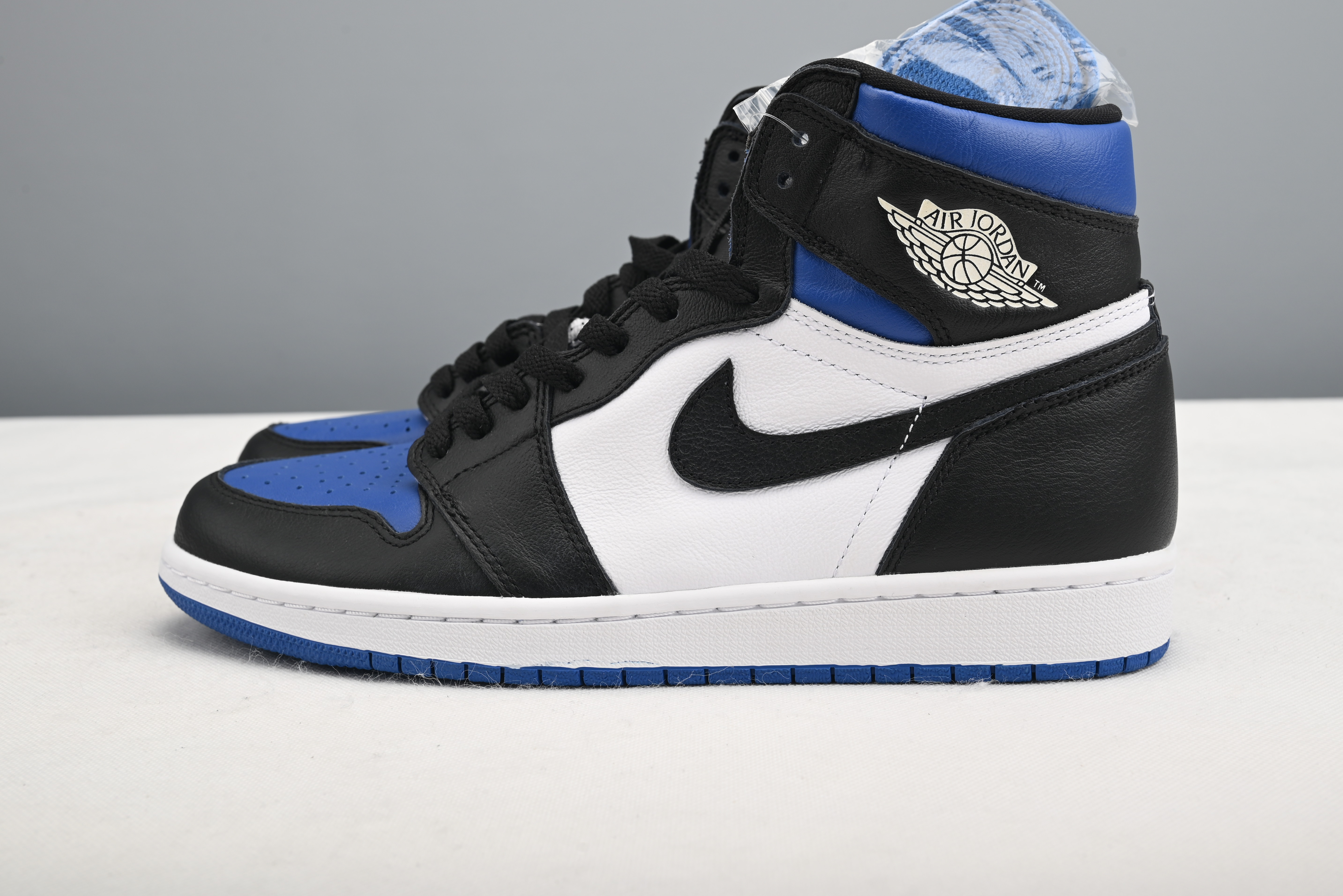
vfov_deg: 31.9
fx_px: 1567
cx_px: 675
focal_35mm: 42
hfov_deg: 46.4
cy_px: 432
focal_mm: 40
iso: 100
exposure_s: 1/200
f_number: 11
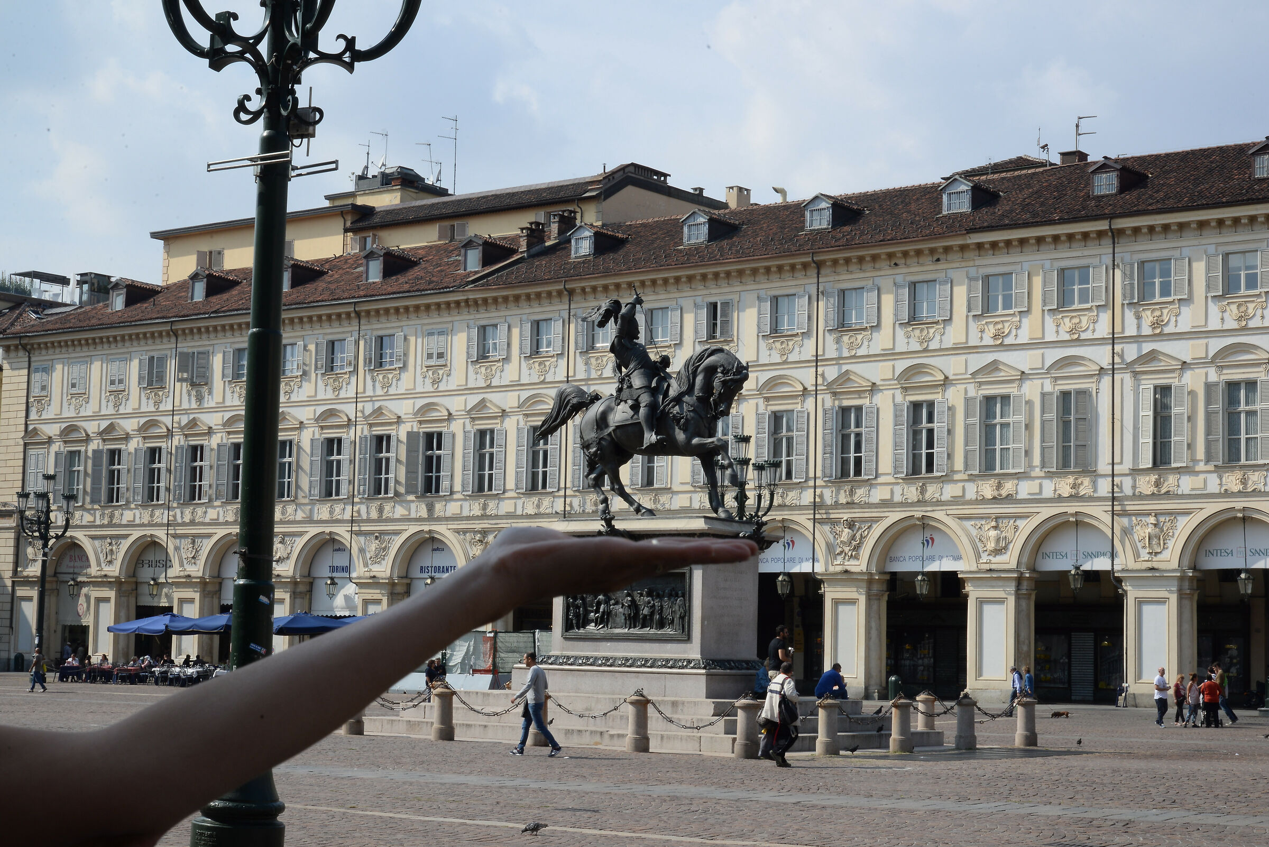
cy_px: 424
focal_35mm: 58
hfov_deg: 34.5
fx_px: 2045
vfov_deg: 23.4
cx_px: 634
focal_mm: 58
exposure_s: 1/125
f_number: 22
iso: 400
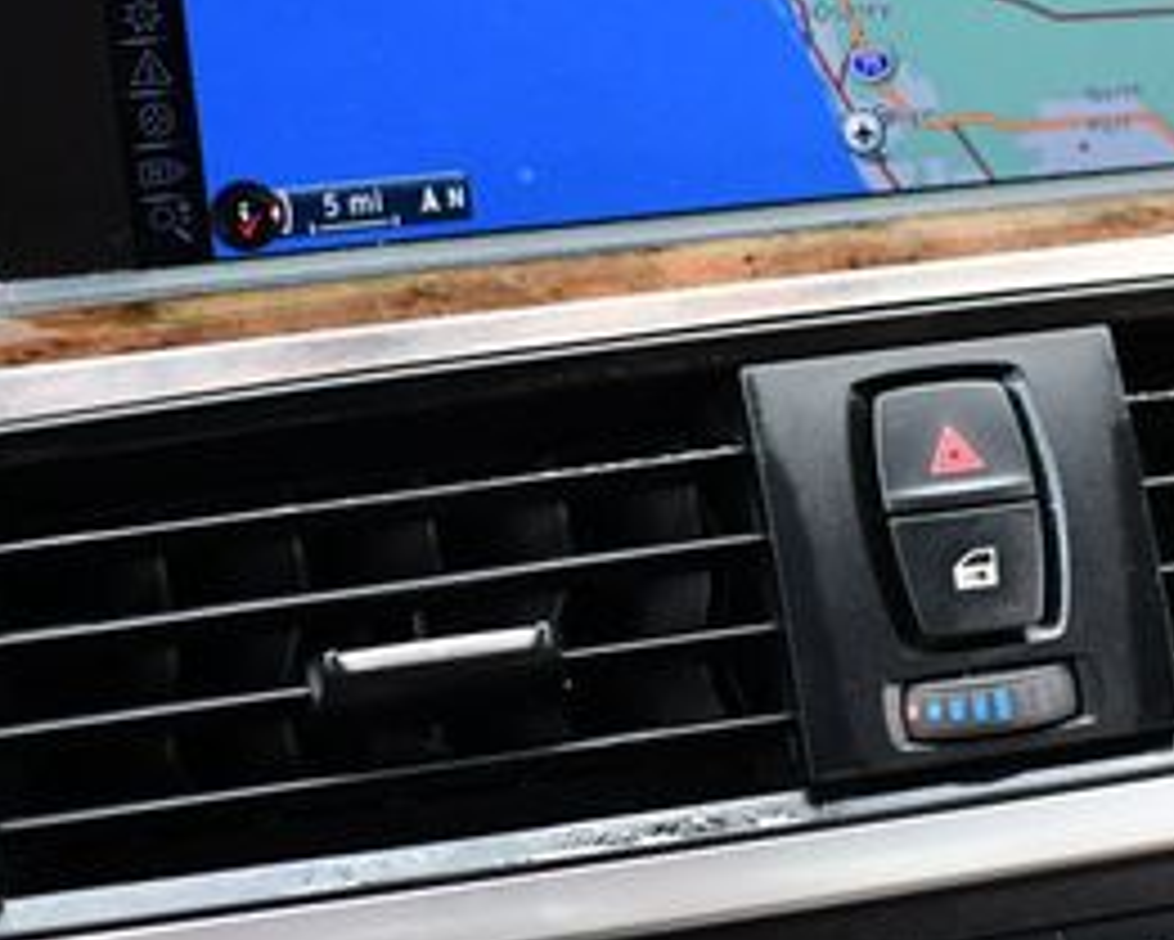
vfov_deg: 18.5
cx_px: 994
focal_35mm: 83
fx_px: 2885
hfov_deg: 22.6
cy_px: 634
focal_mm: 18
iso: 500
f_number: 3.5
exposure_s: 1/250
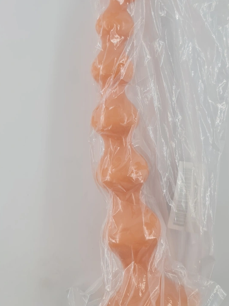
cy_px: 96
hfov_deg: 34.3
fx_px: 370
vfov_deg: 44.0
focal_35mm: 42
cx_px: 128
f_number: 1.8
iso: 50
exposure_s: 1/261
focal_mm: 7
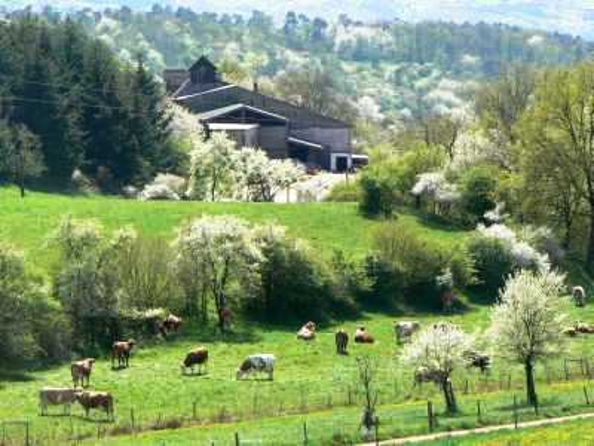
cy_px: 223
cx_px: 297
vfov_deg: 7.5
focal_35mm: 198
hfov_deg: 10.0
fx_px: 3398
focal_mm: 32.9
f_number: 5.6
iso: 80
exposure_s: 1/125
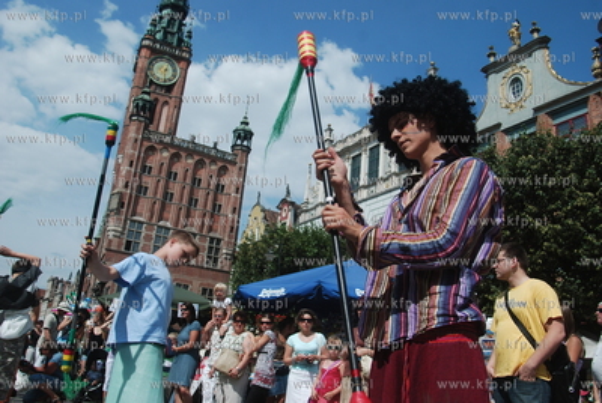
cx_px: 301
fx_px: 502
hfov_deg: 61.9
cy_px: 202
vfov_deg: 43.7
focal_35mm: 30
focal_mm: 20
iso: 100
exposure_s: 1/640
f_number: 5.6
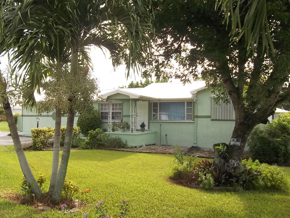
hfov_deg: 56.8
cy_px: 109
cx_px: 145
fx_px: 268
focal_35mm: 32
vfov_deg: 44.2
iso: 80
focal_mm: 5.7
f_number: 8.8
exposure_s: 1/60
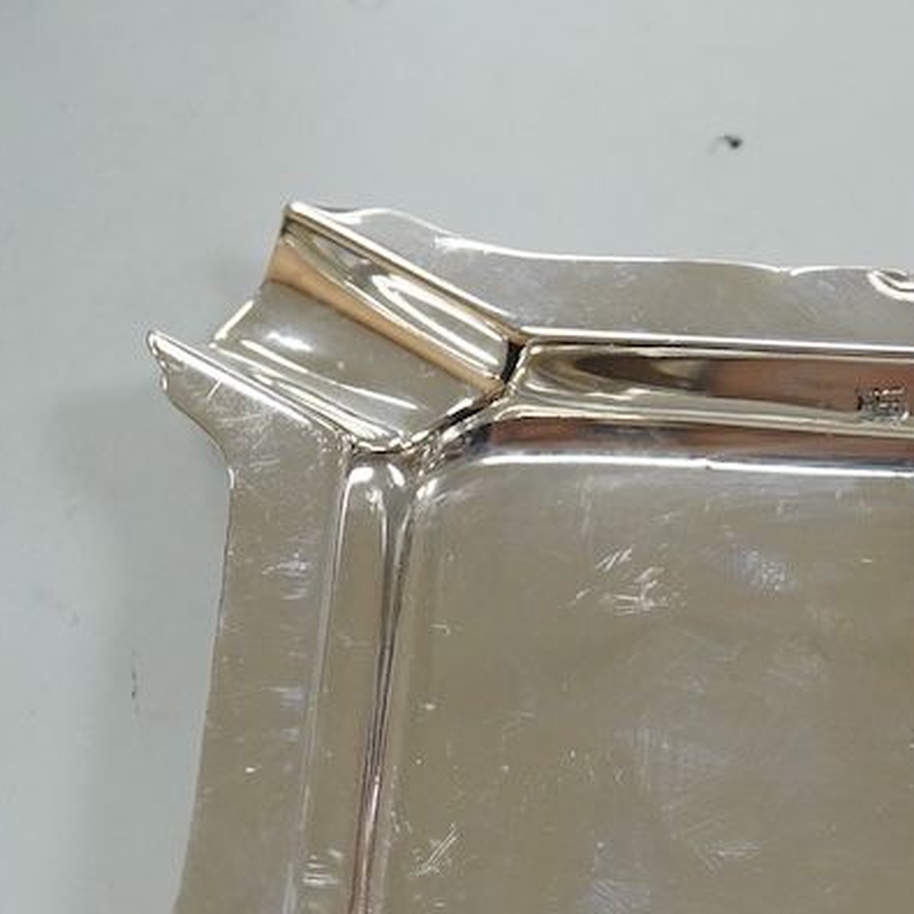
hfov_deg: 15.6
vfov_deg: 15.9
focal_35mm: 109
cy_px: 745
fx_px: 3256
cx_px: 989
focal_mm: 30
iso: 2500
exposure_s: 1/320
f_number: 8
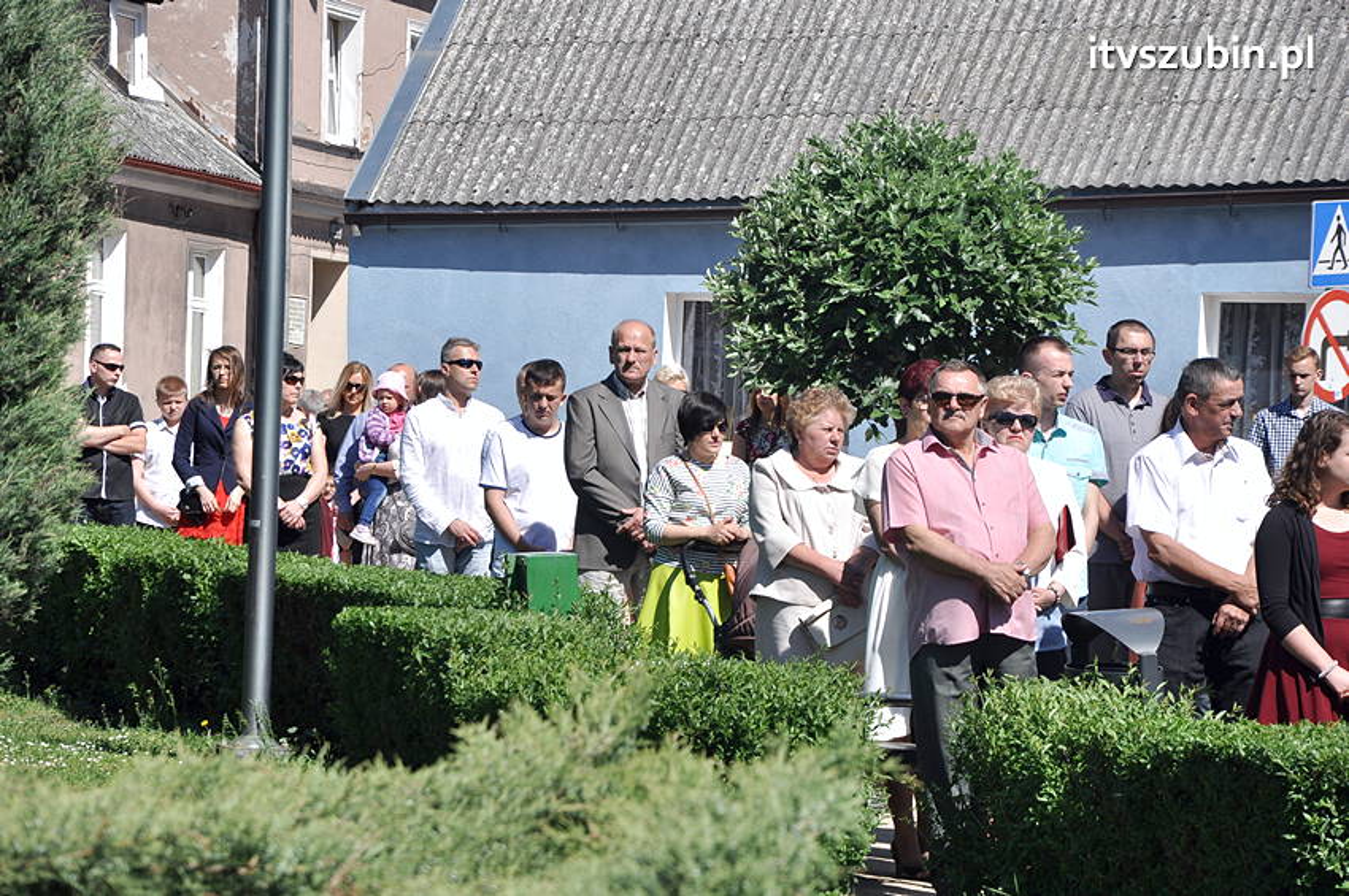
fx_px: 5896
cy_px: 448
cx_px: 674
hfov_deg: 13.1
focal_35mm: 158
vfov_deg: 8.7
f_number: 9
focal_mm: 105
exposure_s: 1/1250
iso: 400
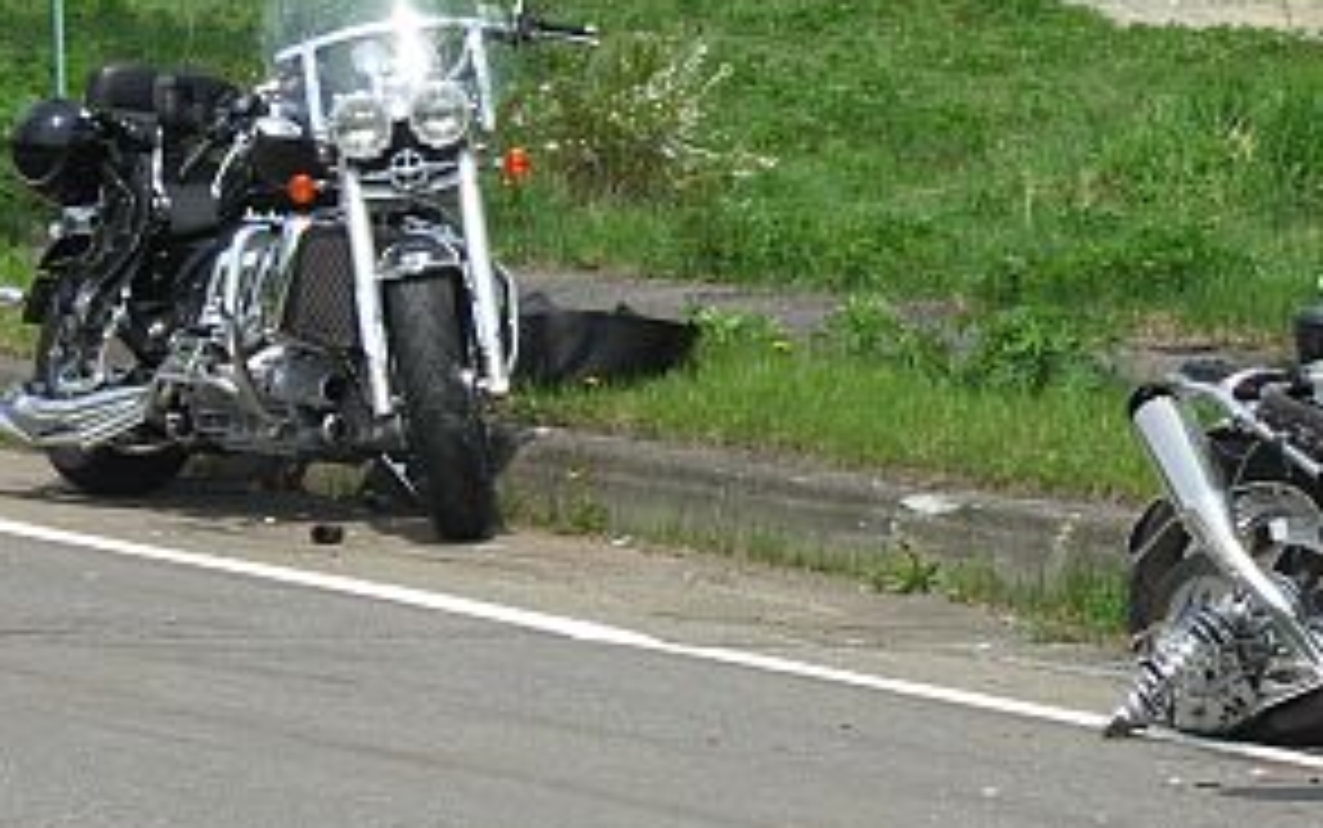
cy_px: 99
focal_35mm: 270
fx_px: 9739
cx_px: 1184
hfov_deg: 7.7
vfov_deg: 4.9
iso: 80
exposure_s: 1/125
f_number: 10
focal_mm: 30.1
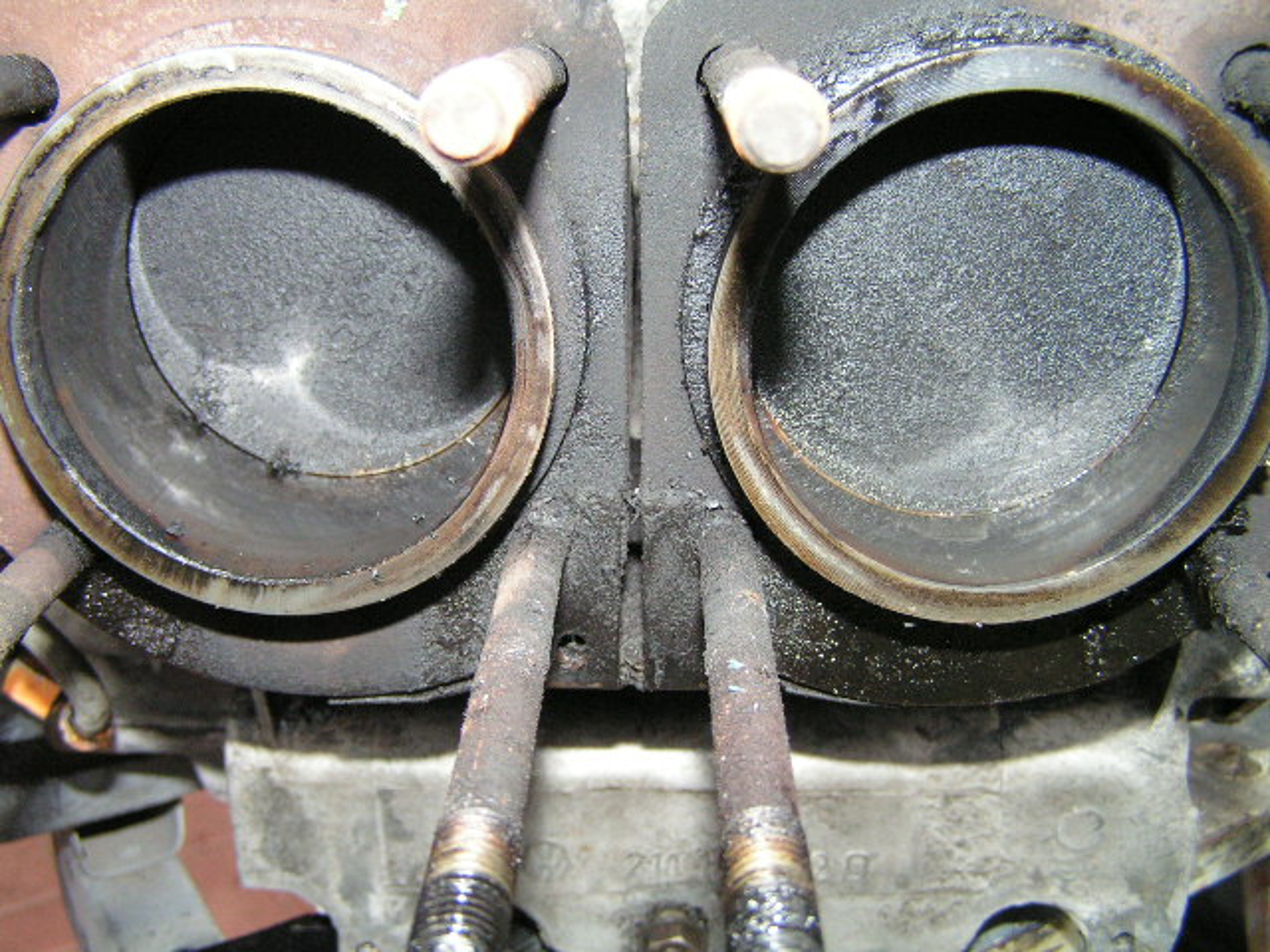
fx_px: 1394
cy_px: 476
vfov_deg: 37.7
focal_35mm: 38
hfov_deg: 49.0
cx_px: 635
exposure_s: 1/250
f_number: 2.8
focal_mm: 6.3
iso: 200
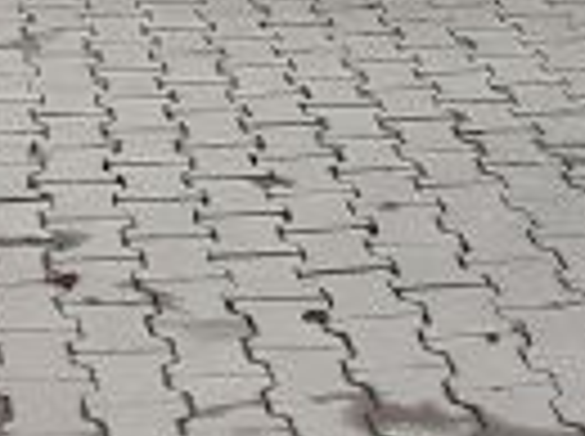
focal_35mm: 154
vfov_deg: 8.9
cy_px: -494
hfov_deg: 12.7
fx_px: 2598
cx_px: 9
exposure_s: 1/449
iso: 32
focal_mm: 4.6
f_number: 2
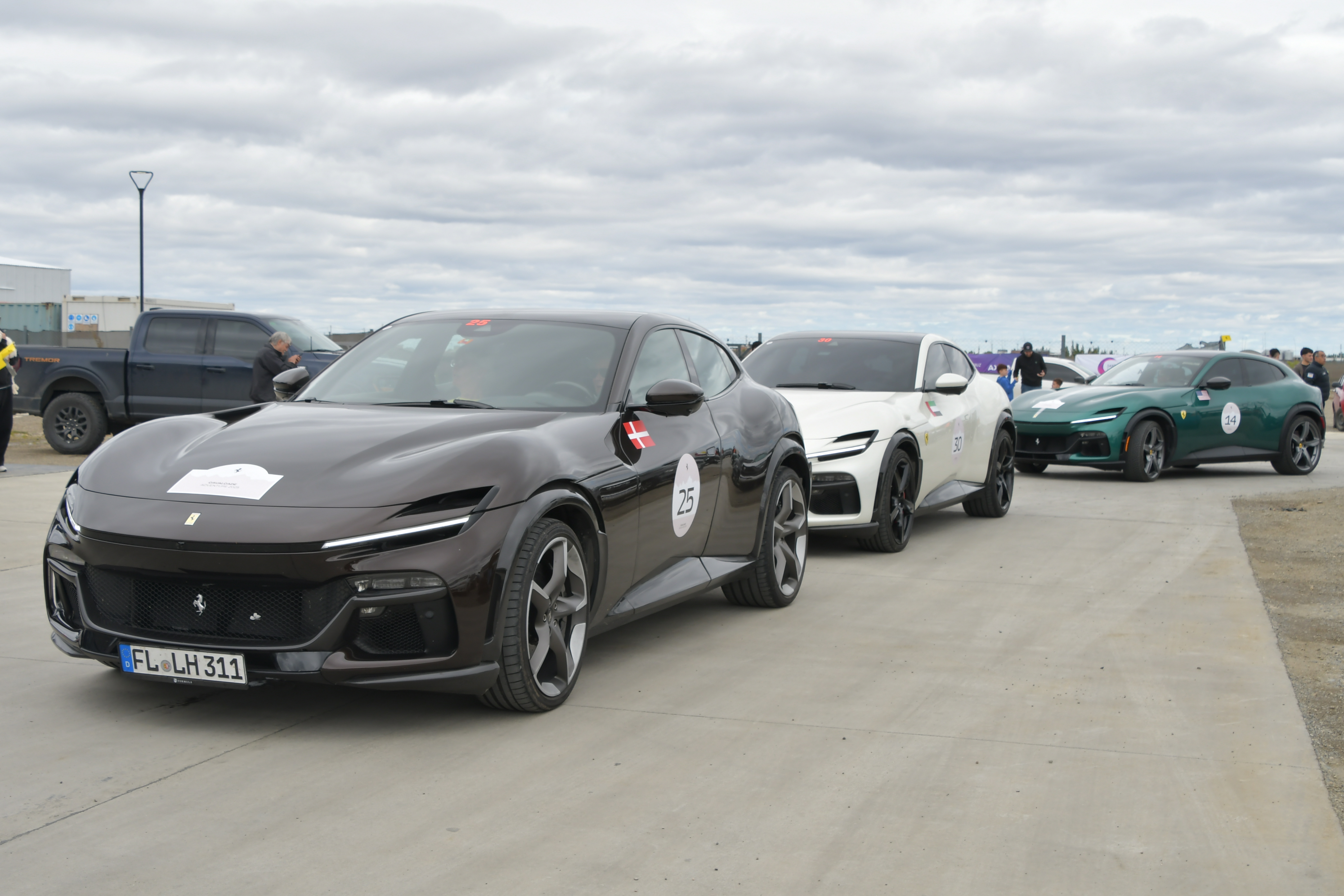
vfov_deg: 31.9
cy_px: 448
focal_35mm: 42
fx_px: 1568
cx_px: 672
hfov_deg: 46.4
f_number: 9
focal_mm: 28
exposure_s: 1/160
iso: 100
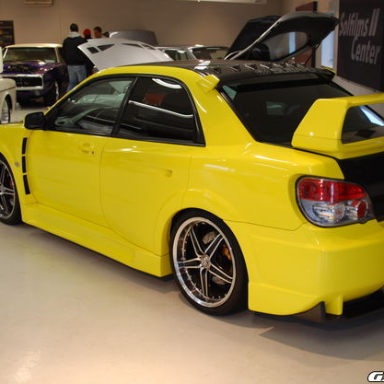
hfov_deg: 35.9
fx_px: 590
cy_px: 189
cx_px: 231
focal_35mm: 47
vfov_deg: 36.1
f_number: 4.2
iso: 200
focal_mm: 24
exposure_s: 1/40
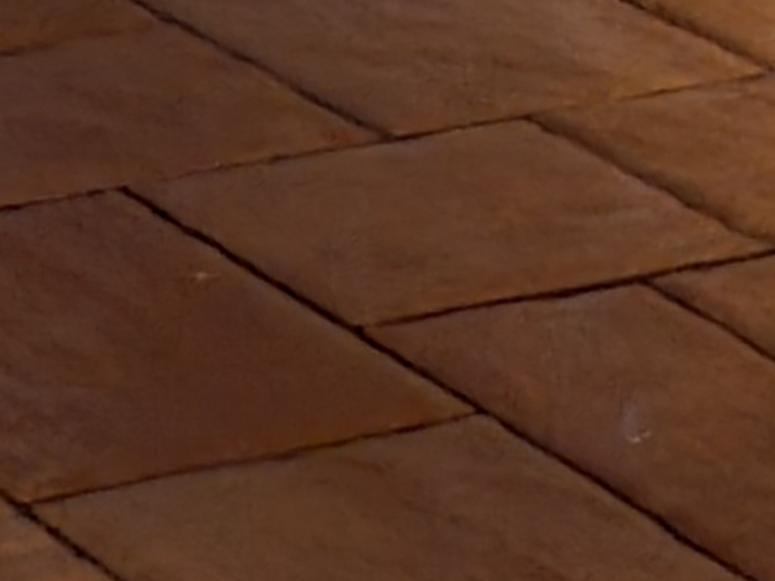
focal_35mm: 208
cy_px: -1569
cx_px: -1452
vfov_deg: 6.2
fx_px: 4657
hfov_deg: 8.2
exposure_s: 1/3.2
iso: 400
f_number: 1.8
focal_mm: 4.25
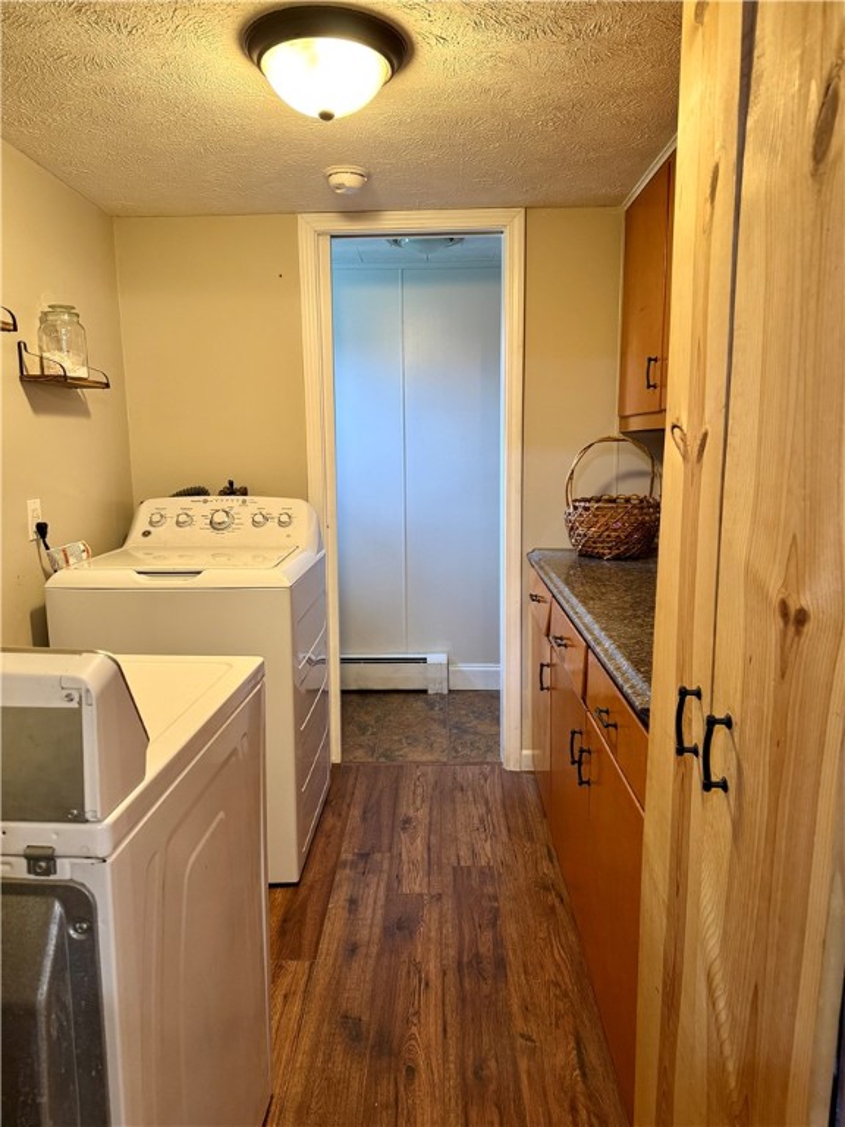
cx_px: 422
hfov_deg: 56.8
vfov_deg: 71.6
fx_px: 781
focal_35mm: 24
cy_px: 564
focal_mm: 6.76
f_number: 1.78
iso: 400
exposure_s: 1/60
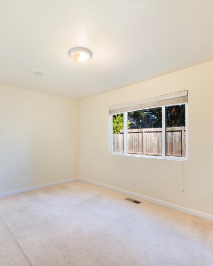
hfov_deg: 70.8
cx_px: 101
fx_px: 150
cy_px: 132
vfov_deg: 83.3
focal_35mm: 19
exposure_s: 1
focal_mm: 13
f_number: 14
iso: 100
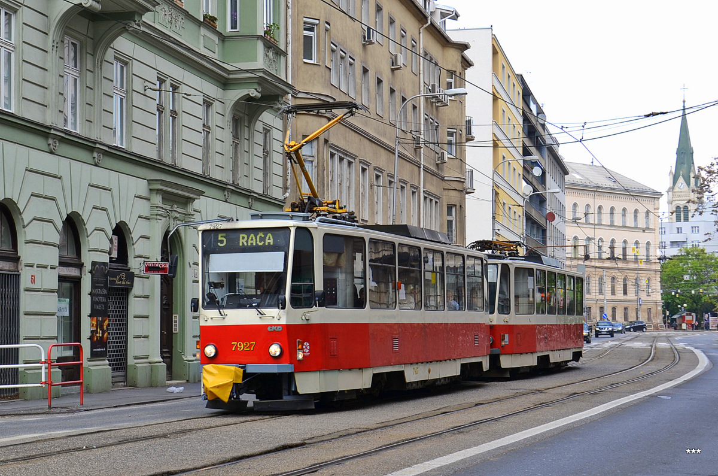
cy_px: 238
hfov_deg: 41.2
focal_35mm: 48
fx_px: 955
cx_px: 359
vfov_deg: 28.0
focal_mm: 32
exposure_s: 1/160
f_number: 6.3
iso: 100
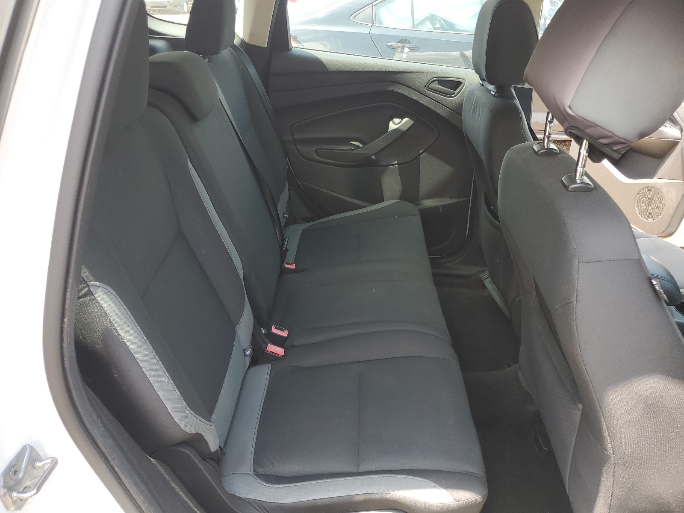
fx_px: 514
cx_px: 342
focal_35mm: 26
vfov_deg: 53.1
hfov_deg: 67.3
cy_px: 256
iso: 50
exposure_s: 1/204
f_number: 1.5
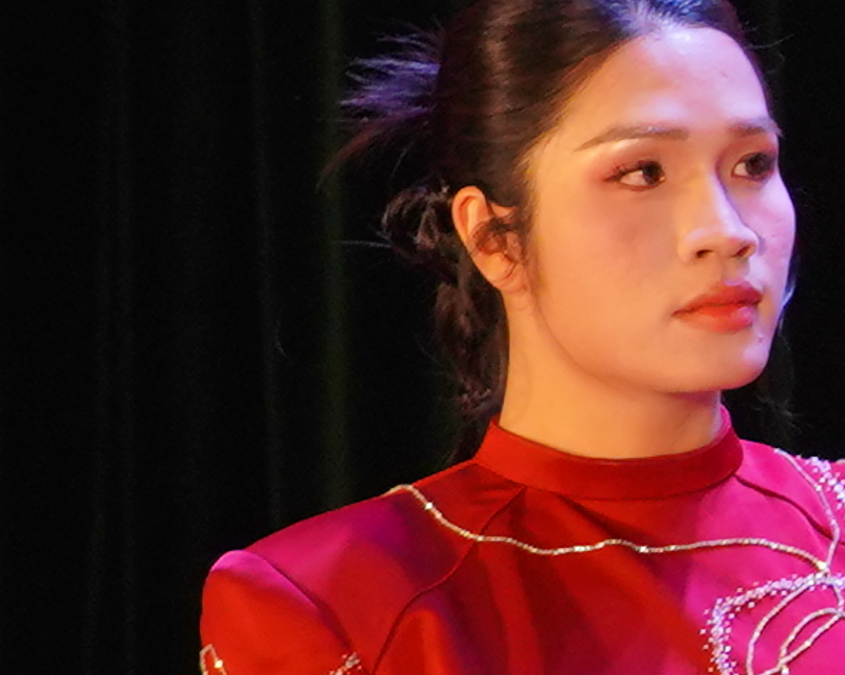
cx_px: 2418
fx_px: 19822
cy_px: 447
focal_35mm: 793
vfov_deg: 2.0
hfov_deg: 2.4
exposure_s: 1/160
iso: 1000
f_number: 4
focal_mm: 85
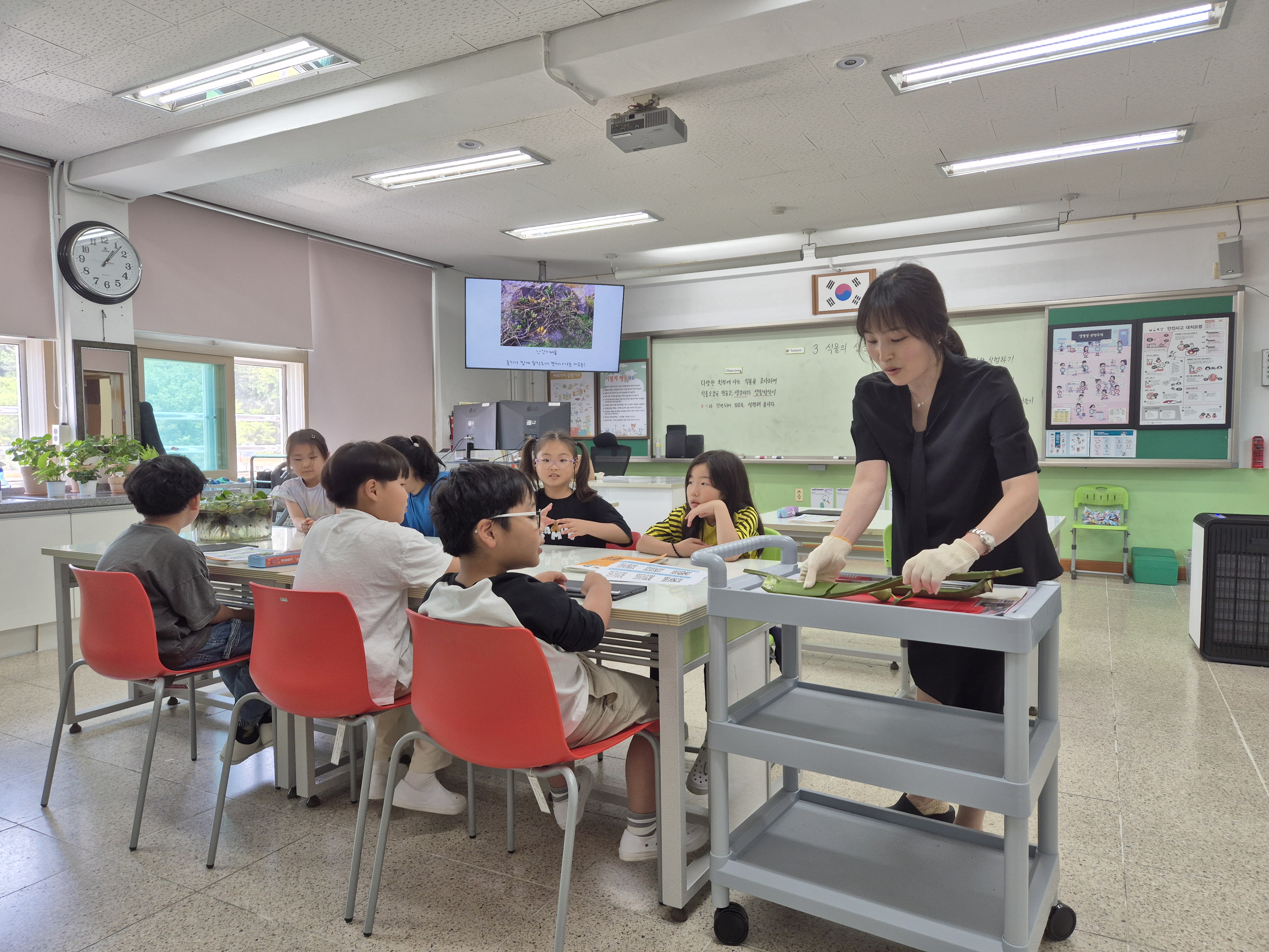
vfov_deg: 58.9
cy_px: 476
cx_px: 634
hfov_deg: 73.9
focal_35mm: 23
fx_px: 843
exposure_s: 1/120
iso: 40
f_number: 1.8
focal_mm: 5.4
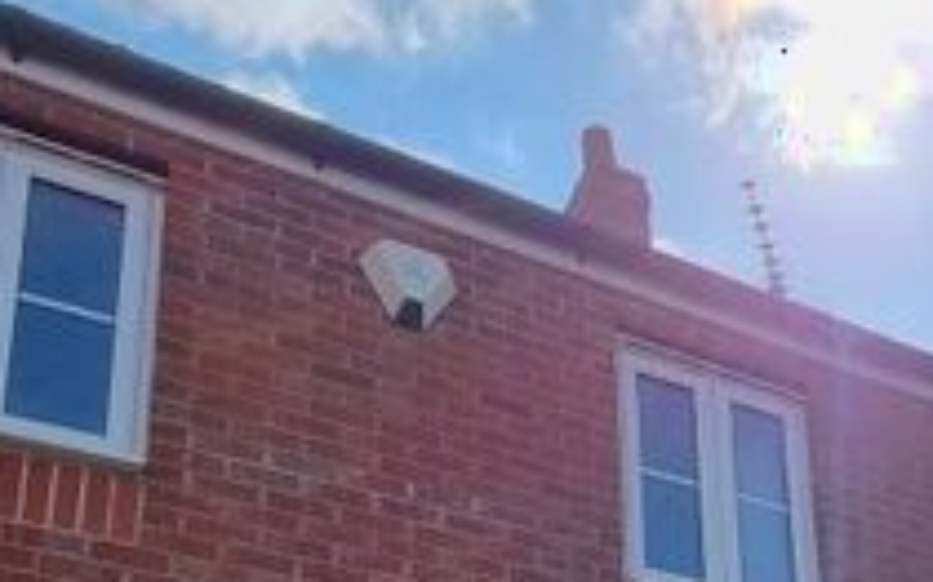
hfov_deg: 40.9
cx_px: 800
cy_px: 869
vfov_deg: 22.8
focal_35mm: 46
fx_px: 1169
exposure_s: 1/1812
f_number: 2.2
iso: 50
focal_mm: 2.2
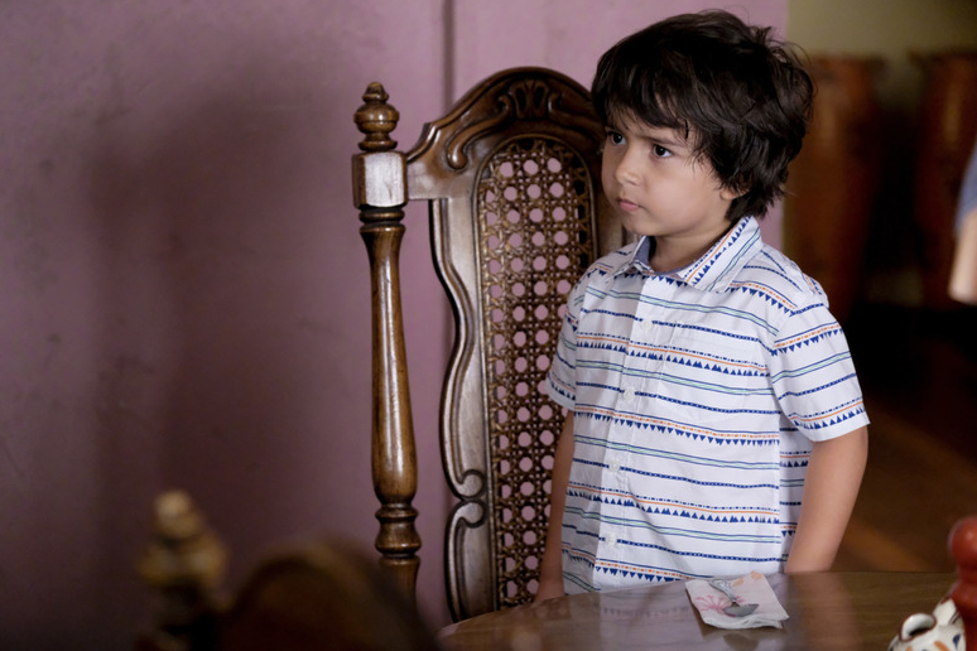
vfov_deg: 10.4
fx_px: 3582
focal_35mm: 132
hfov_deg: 15.5
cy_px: 324
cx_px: 488
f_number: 2.8
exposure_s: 1/160
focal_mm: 87.1
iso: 8000
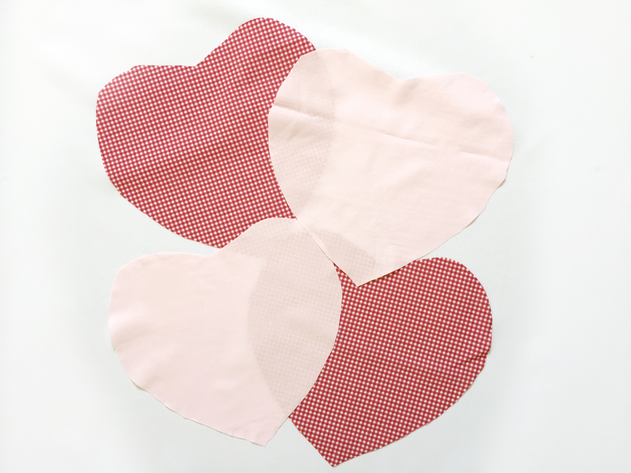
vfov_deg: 48.2
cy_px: 236
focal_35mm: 29
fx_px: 529
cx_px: 316
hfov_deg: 61.7
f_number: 2.2
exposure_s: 1/50
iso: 40
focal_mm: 4.15
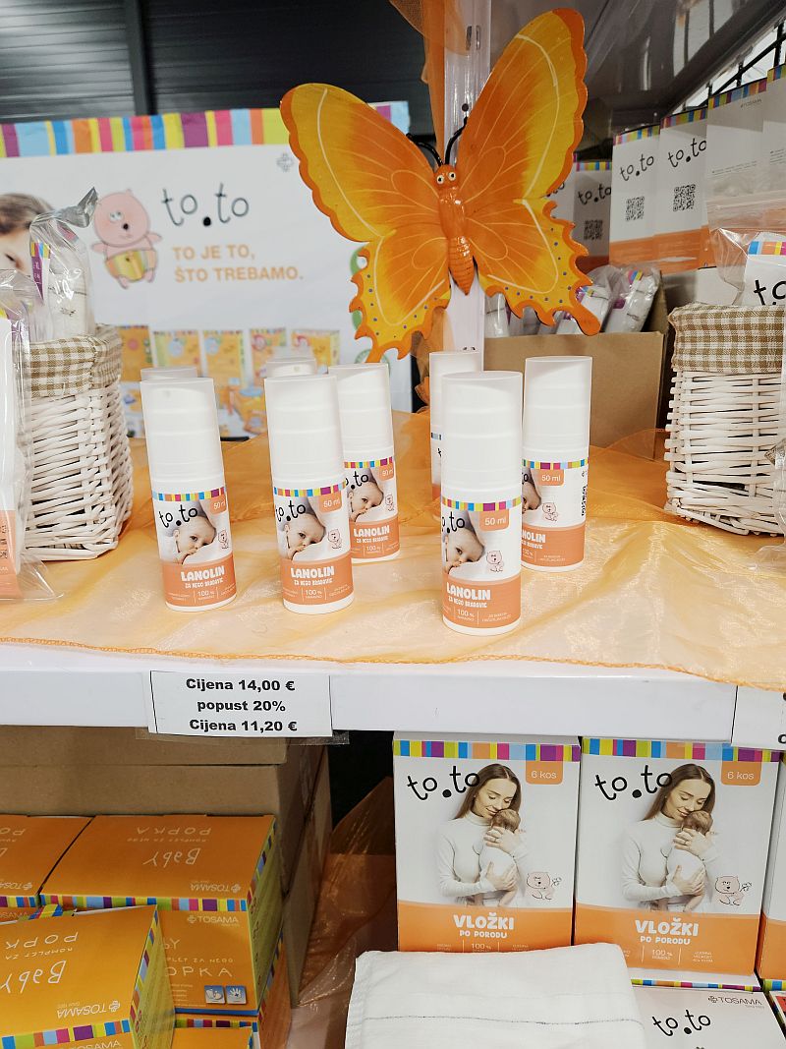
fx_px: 696
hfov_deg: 58.9
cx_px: 393
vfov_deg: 73.9
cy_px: 524
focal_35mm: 23
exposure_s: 1/100
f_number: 1.8
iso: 200
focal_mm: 5.4
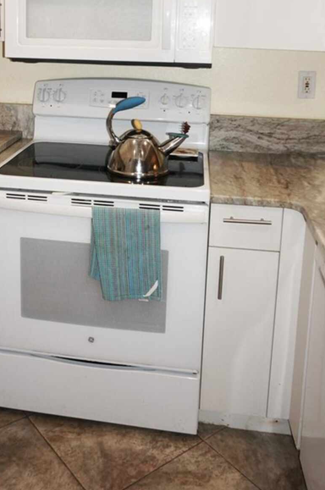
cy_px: 113
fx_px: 543
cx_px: 104
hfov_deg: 33.0
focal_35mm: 40
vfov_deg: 46.5
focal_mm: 16
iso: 320
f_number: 4
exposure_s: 1/160
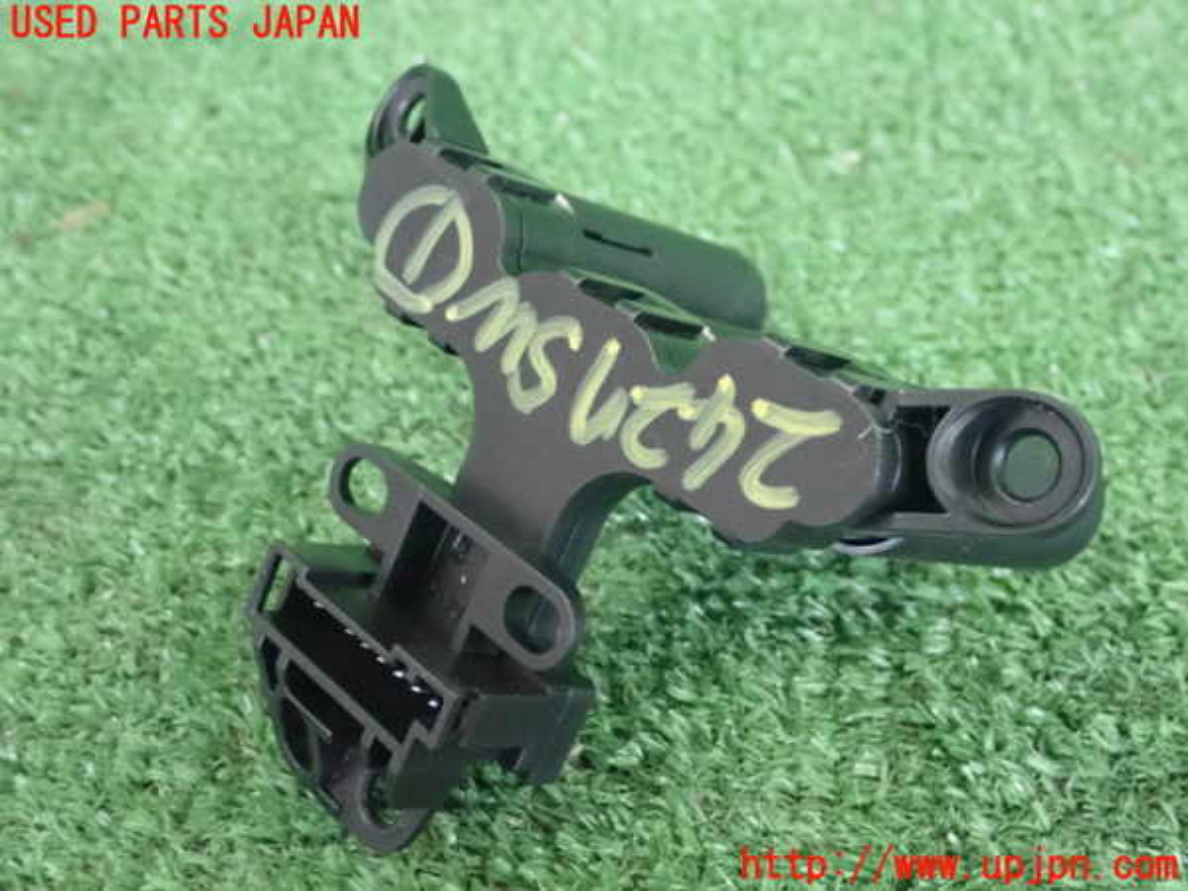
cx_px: 594
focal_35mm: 53
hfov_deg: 36.2
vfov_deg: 27.5
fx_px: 1819
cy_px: 446
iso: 2000
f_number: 3.4
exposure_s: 1/50
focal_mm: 9.61
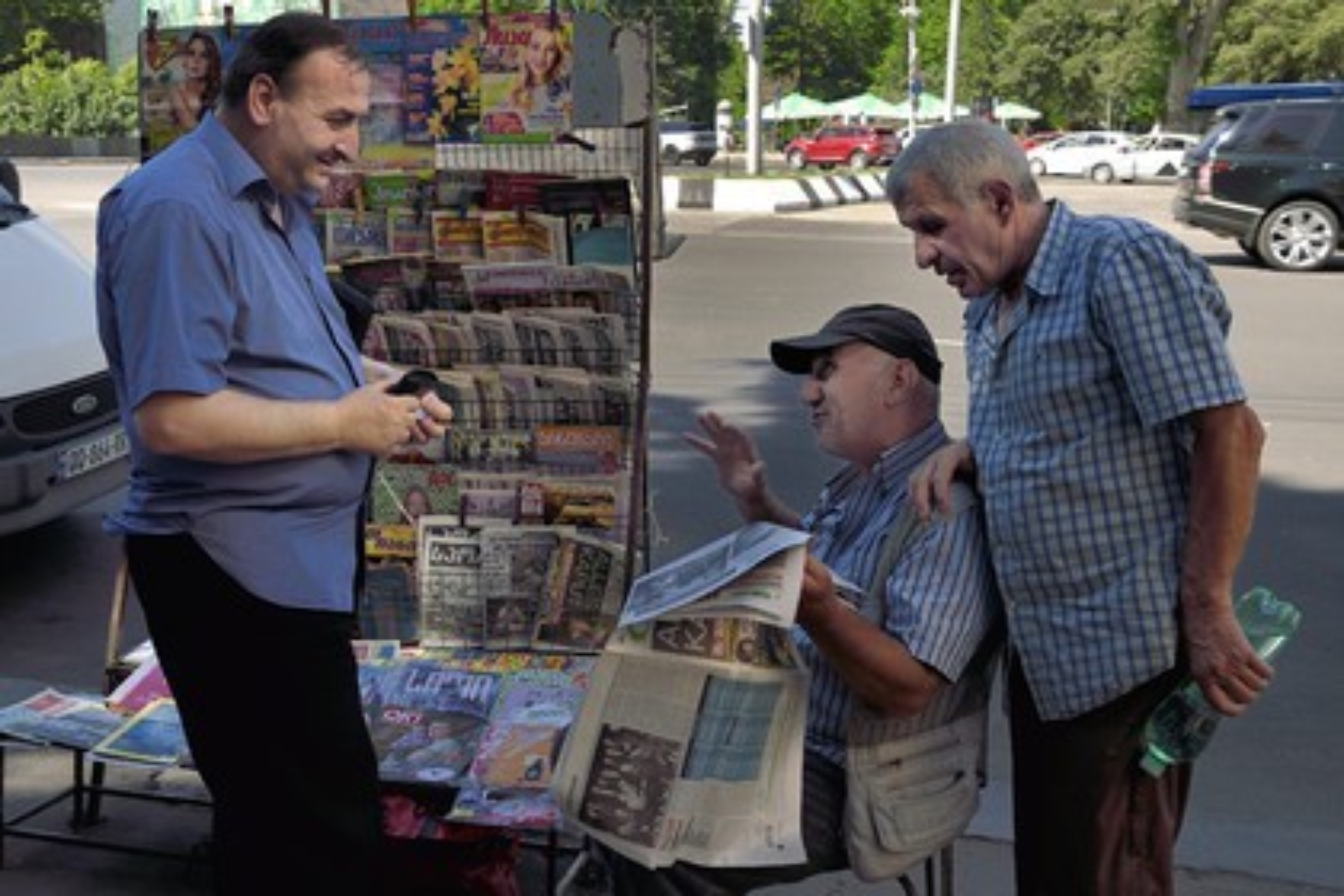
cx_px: 672
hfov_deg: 54.4
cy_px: 448
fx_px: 1307
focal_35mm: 35
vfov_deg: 37.9
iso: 200
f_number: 7.1
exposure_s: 1/250
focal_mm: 35
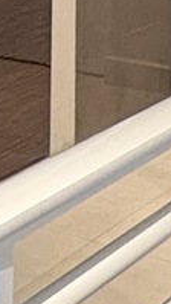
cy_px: -220
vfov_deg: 12.9
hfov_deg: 7.5
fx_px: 1233
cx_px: -194
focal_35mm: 153
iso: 800
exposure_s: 1/40
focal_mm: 2.22
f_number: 2.2
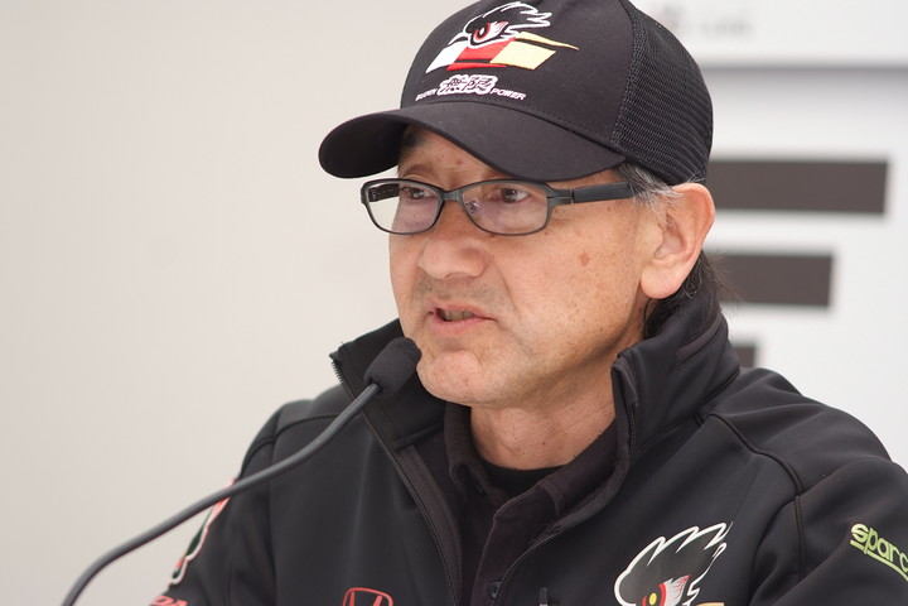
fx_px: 6809
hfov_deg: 7.6
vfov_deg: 5.1
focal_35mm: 270
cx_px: 454
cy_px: 303
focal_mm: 180
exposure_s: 1/250
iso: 400
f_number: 2.8
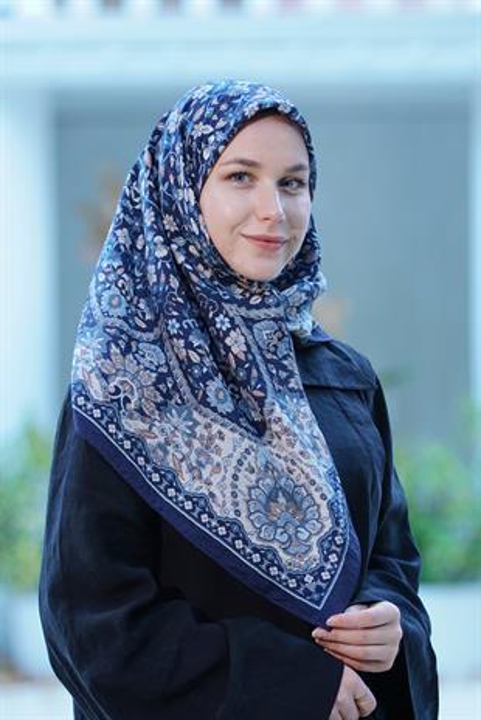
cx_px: 240
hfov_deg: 13.4
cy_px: 360
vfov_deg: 20.0
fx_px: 2041
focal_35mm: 102
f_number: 3.2
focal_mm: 102
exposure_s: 1/200
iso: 640
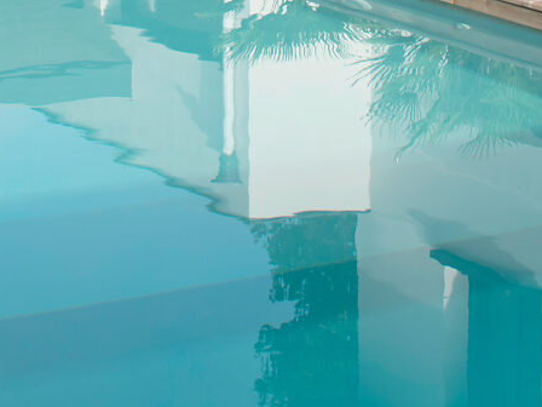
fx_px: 2067
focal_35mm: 132
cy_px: -272
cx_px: 208
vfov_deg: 10.7
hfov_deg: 14.9
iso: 100
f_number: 6.3
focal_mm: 24
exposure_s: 1/500
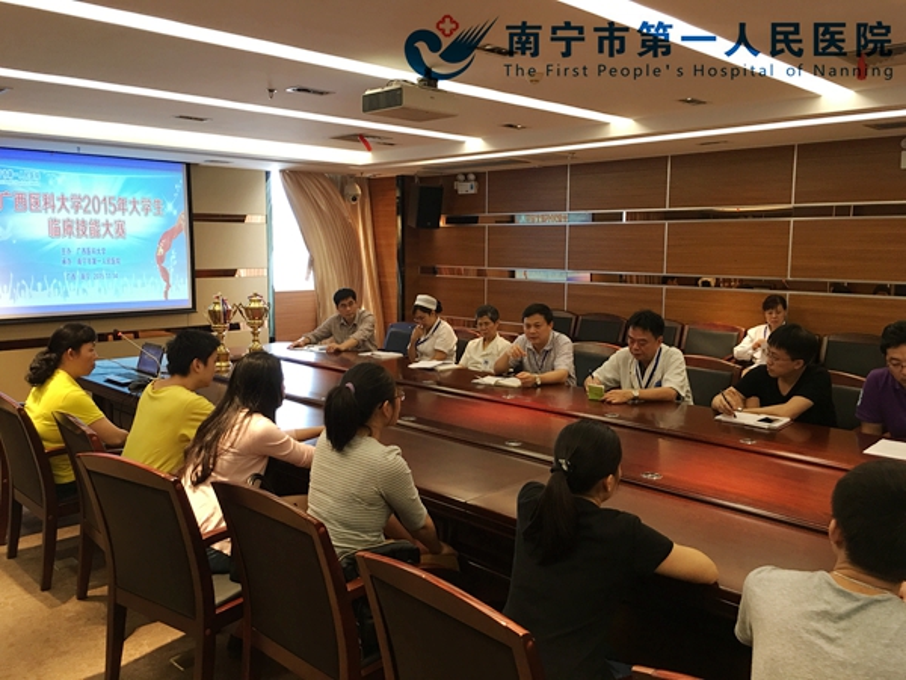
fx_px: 759
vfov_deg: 48.2
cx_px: 453
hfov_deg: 61.7
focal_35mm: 29
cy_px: 340
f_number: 2.2
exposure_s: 1/17
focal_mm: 4.15
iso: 64
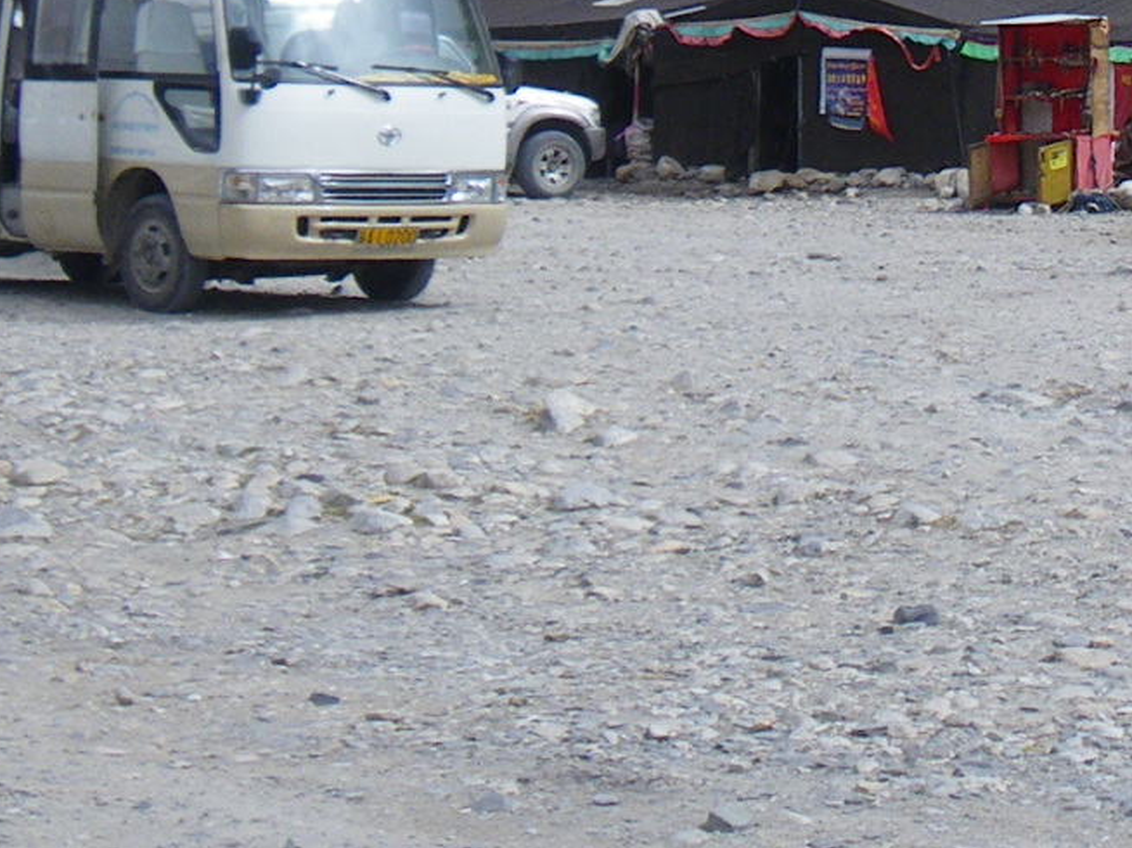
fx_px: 3629
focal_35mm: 111
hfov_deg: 17.2
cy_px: -253
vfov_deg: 12.9
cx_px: 1191
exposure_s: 1/400
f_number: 4.2
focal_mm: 5
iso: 50
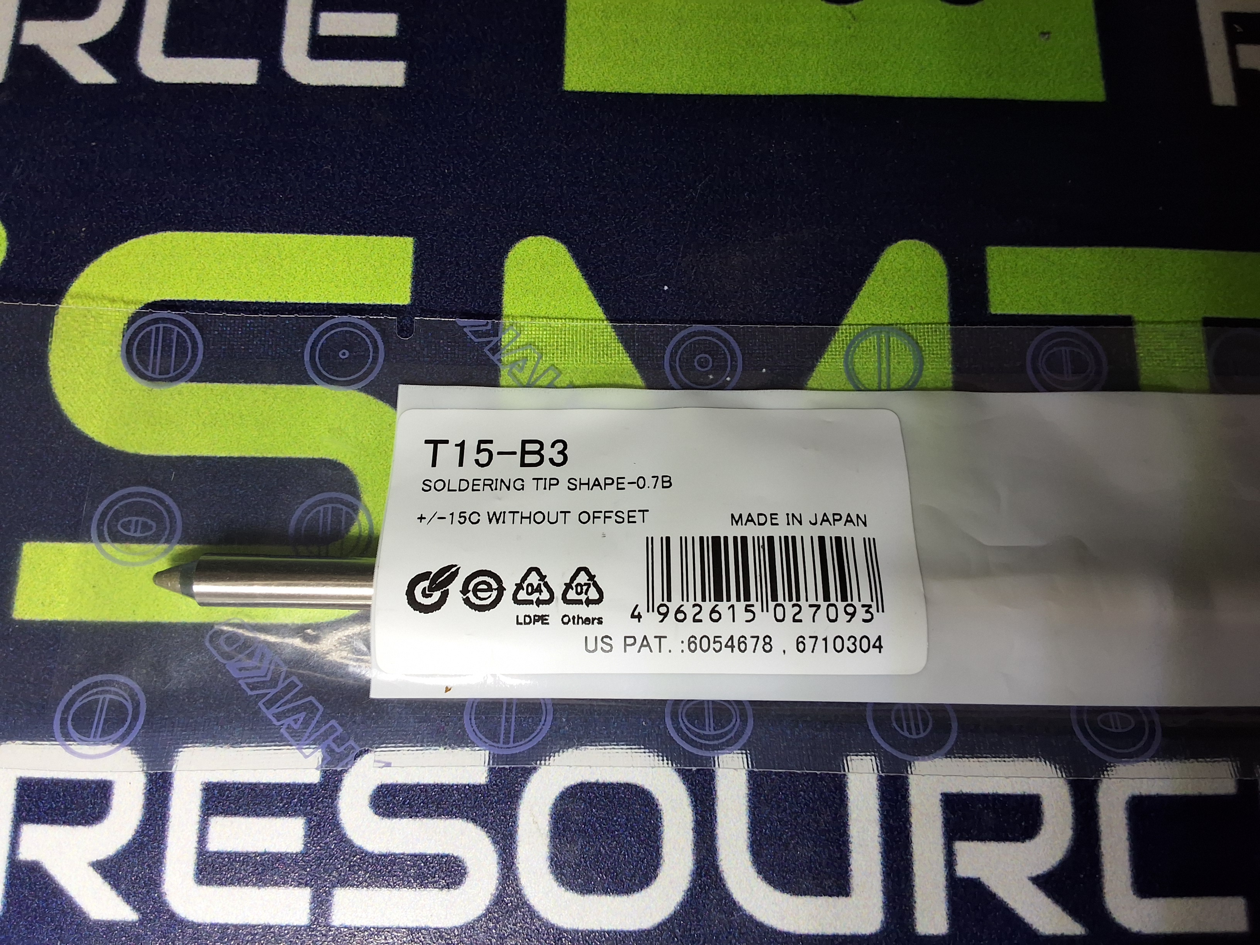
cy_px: 472
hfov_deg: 63.4
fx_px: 1019
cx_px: 630
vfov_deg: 49.7
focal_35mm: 28
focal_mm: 2.91
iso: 64
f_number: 1.9
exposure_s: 1/120
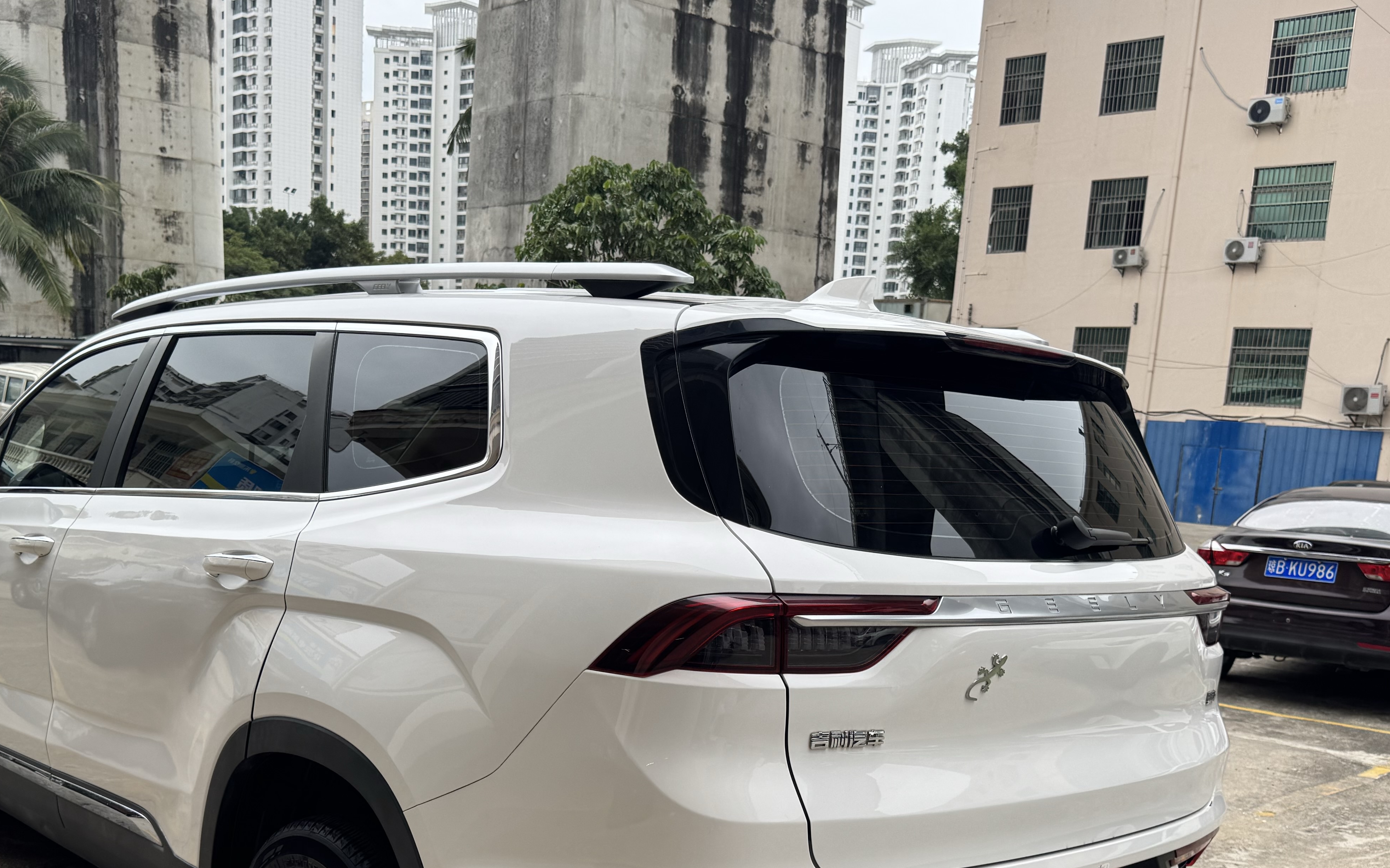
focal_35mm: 37
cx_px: 594
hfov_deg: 52.6
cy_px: 666
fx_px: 1402
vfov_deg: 33.6
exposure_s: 1/250
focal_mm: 6.76
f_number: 1.78
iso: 64
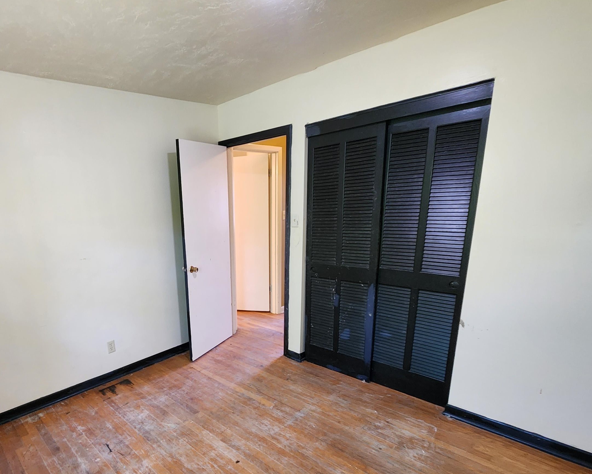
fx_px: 315
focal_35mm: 18
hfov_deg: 83.7
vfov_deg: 72.8
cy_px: 291
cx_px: 201
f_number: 2.2
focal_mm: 2.2
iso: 400
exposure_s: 1/40
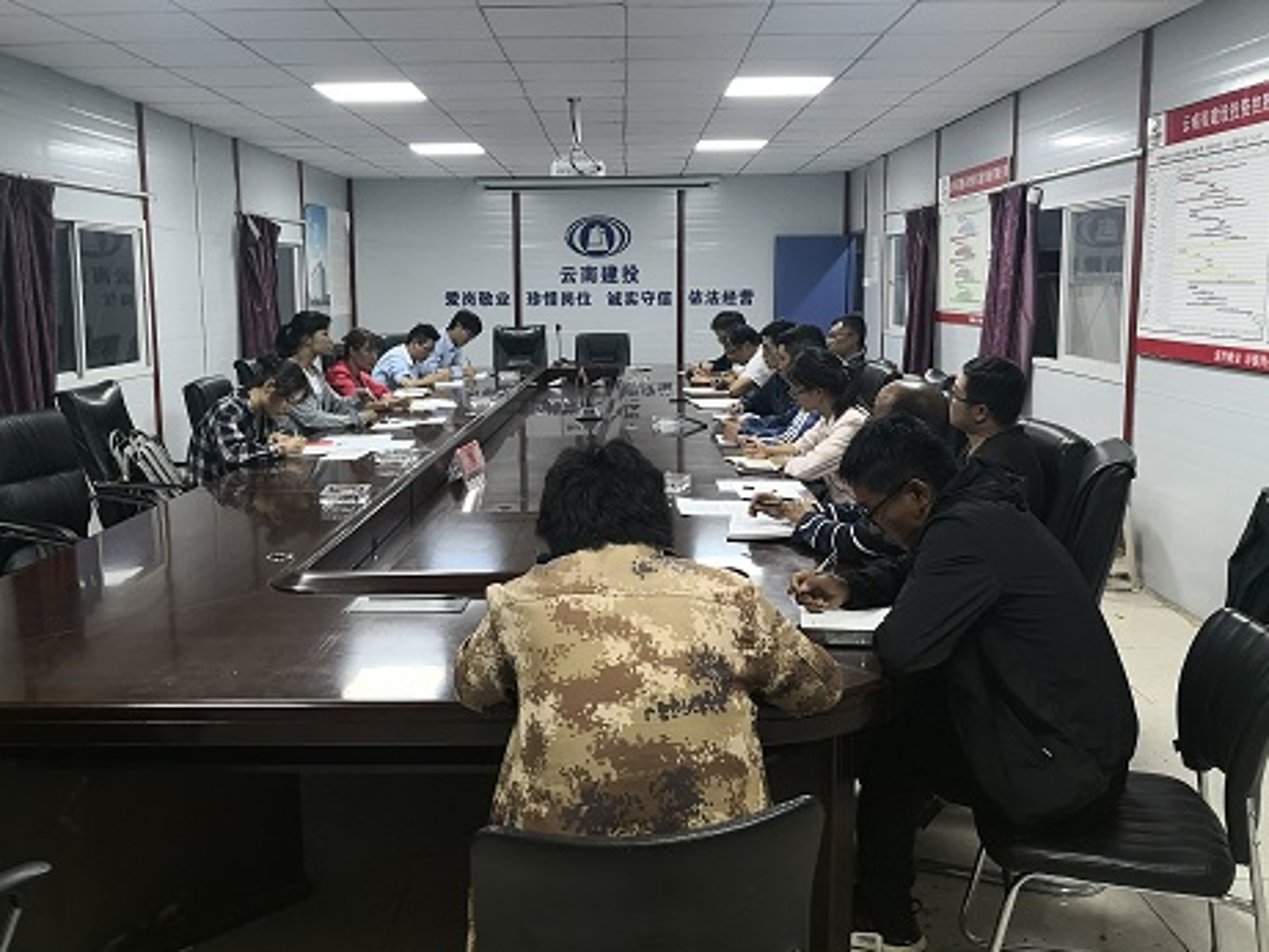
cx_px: 611
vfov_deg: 46.8
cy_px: 440
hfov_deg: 59.9
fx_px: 1100
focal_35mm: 30
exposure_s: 1/33.3
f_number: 1.6
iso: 200
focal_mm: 3.95
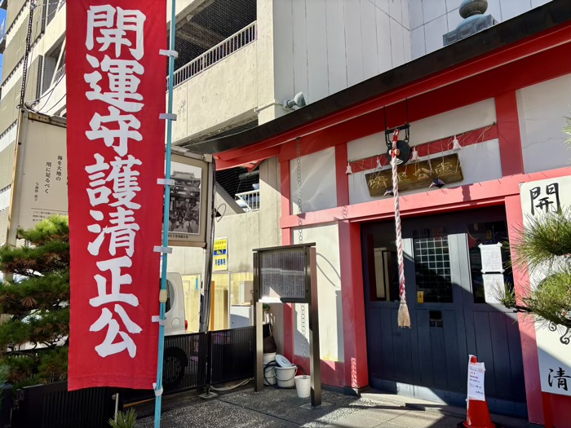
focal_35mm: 26
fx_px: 429
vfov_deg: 53.1
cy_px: 214
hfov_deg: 67.3
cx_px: 286
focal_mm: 5.96
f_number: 1.6
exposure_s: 1/2062
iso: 50
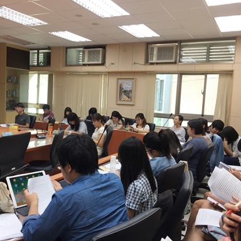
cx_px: 95
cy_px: 120
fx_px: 276
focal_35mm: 35
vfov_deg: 47.2
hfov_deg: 46.9
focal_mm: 4.15
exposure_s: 1/40
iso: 32
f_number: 2.2
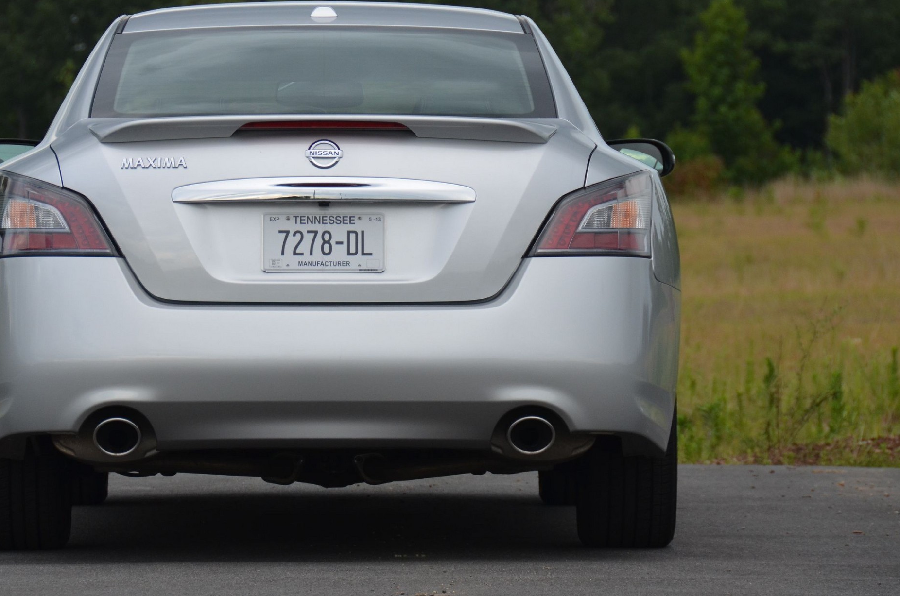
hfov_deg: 8.5
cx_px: 361
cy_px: 233
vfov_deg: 5.6
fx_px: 6063
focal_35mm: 243
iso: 500
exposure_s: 1/1000
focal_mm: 120
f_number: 5.3
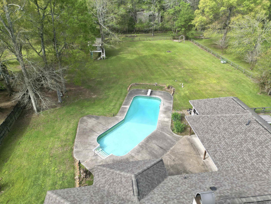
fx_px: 188
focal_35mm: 24
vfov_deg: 56.8
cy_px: 102
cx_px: 136
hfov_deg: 71.6
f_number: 1.7
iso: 100
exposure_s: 1/180
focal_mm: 6.72
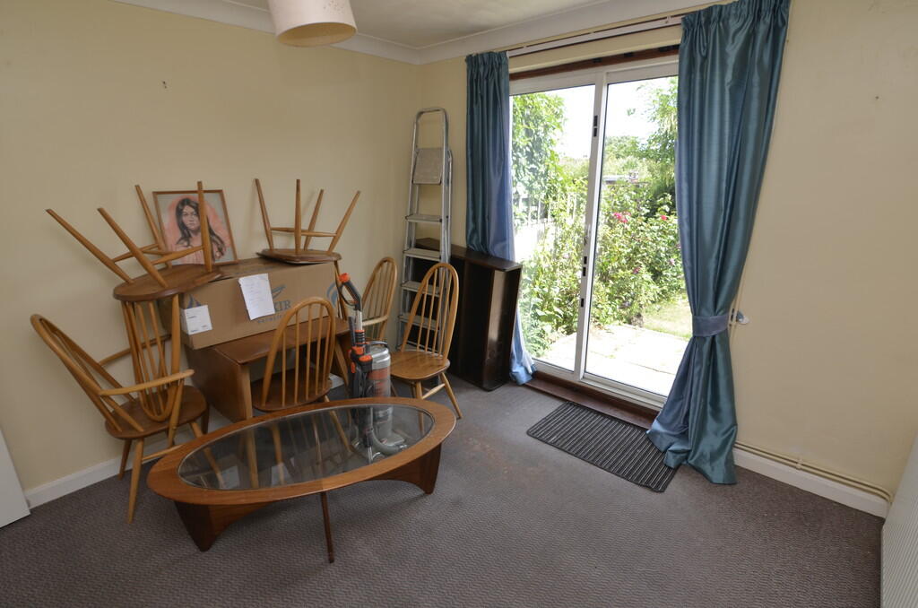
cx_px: 459
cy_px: 304
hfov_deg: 95.1
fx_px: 420
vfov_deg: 71.8
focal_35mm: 16
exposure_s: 1/50
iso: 140
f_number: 7.1
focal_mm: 11
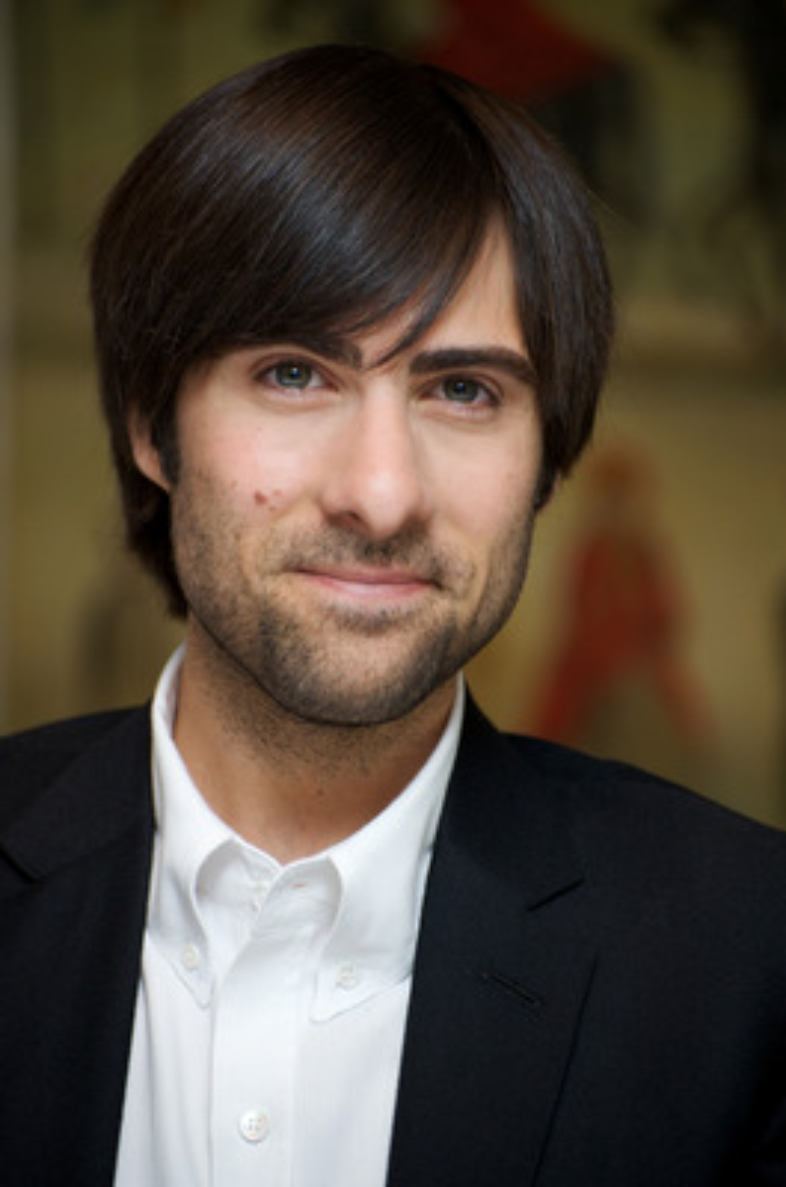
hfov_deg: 7.0
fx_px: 6414
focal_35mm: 195
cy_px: 594
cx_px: 393
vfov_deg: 10.6
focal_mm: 195
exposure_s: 1/60
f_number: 5.3
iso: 500
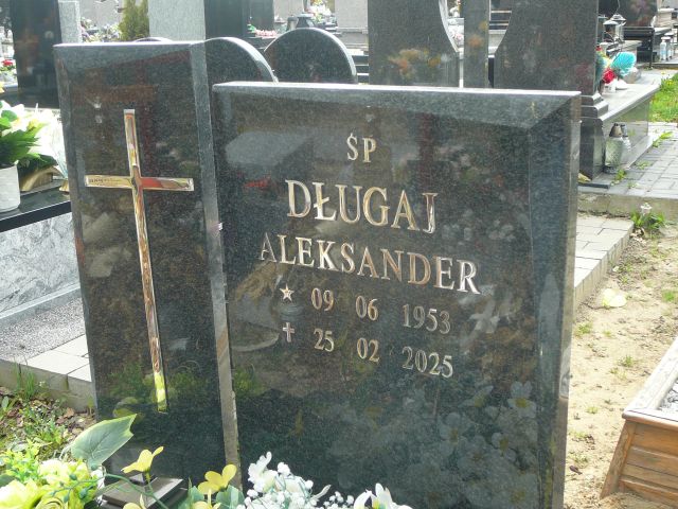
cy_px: 254
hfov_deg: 42.1
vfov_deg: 32.2
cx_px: 339
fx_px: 881
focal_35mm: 45
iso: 80
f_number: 3.2
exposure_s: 1/160
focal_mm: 6.7
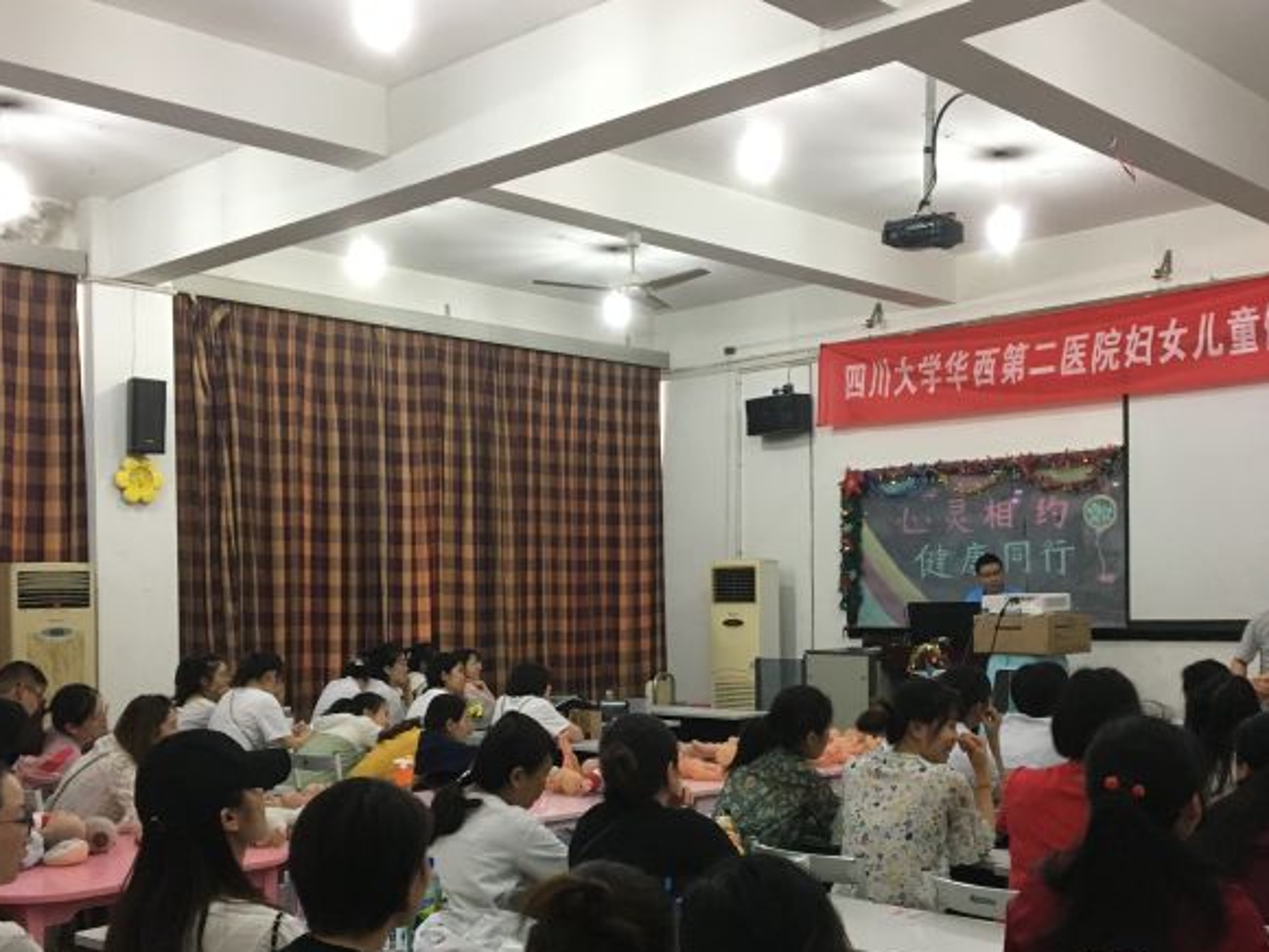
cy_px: 604
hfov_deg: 46.8
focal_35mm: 40
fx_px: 1466
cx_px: 659
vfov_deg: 35.7
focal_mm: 4.15
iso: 200
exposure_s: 1/33
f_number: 2.2
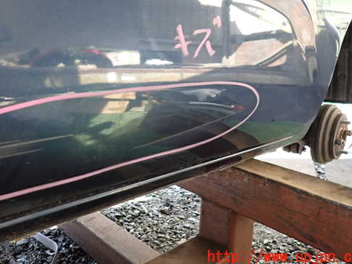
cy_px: 103
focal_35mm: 31
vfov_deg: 45.1
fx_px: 315
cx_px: 153
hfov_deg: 58.2
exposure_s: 1/250
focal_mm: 4.5
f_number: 2
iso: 500
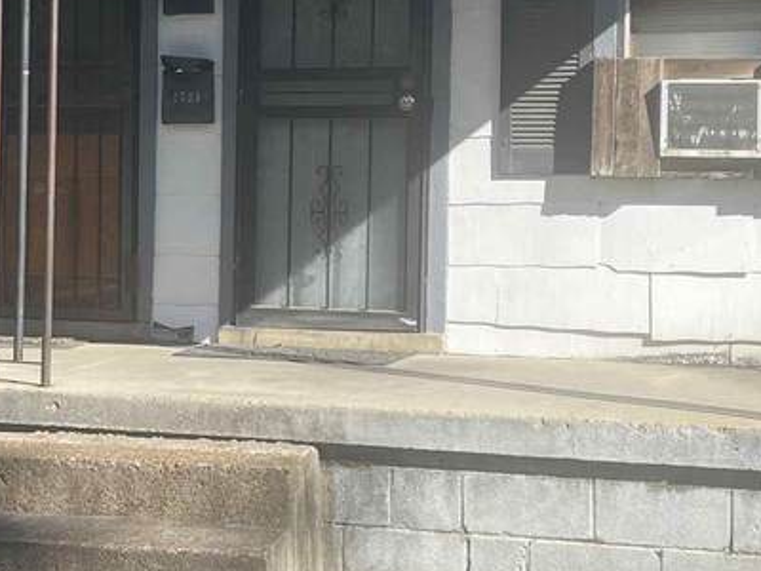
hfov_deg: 23.8
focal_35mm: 80
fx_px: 1759
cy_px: 196
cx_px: 99
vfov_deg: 18.4
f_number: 1.6
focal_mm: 5.1
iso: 32
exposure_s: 1/1553
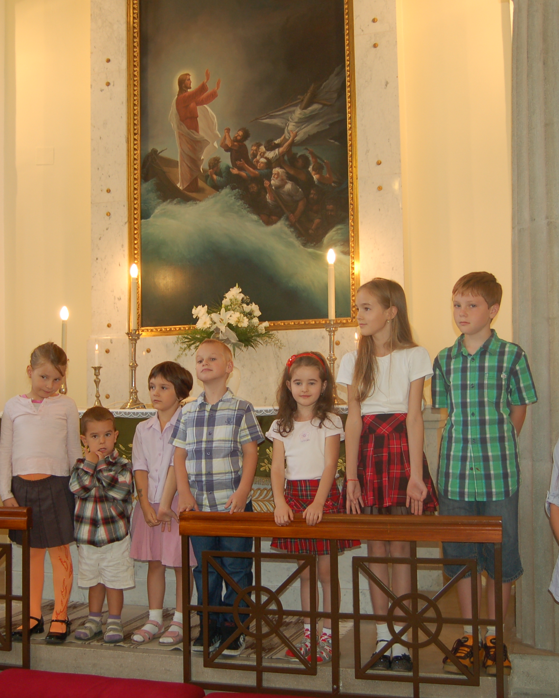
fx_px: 910
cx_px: 246
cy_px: 349
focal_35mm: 44
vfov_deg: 42.0
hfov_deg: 34.1
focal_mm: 20
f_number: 3.8
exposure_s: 1/60
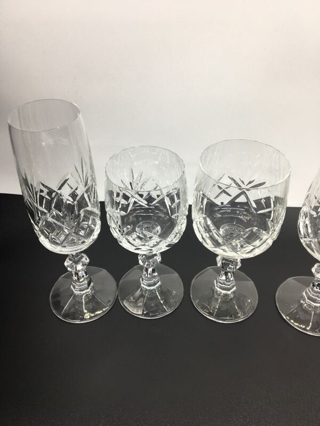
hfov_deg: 48.2
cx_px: 160
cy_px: 213
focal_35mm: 29
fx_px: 357
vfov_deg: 61.7
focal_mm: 4.15
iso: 40
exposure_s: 1/100
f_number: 2.2
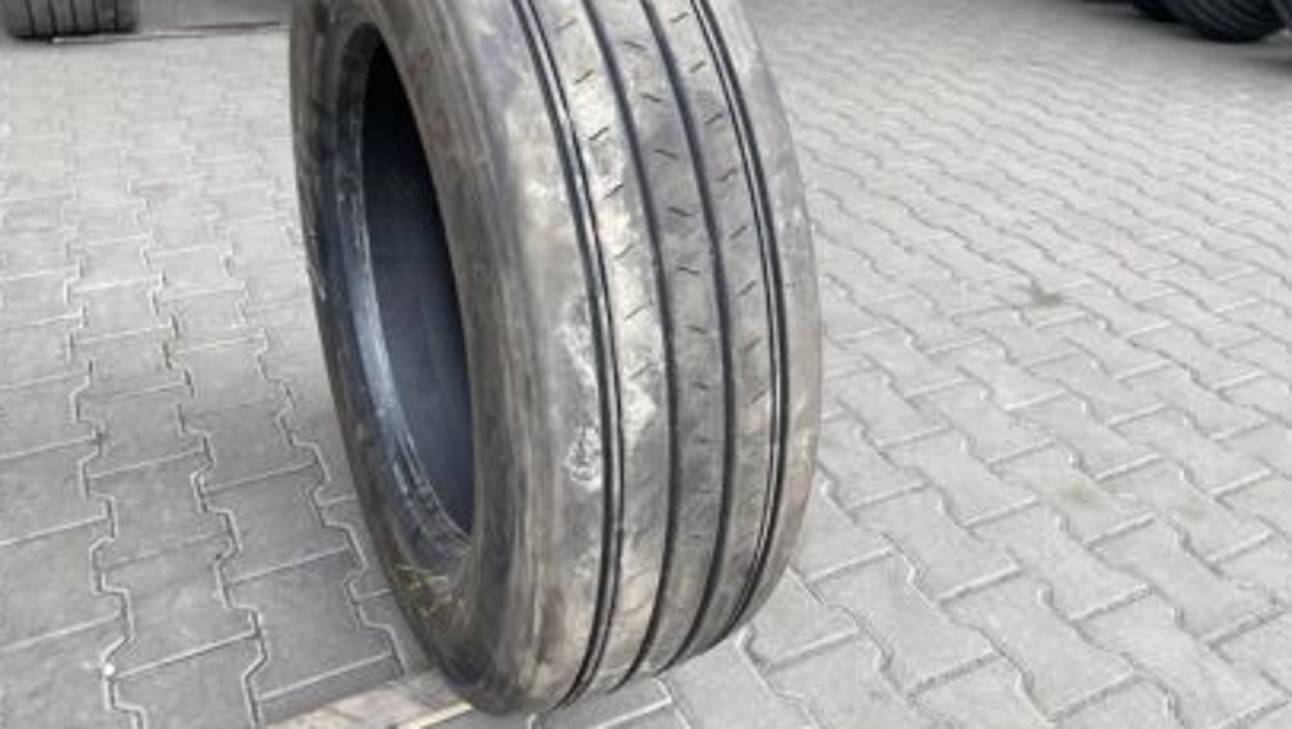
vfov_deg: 38.8
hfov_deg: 64.3
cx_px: 646
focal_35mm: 30
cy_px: 282
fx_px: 1028
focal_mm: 4.25
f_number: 1.8
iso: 32
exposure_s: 1/306
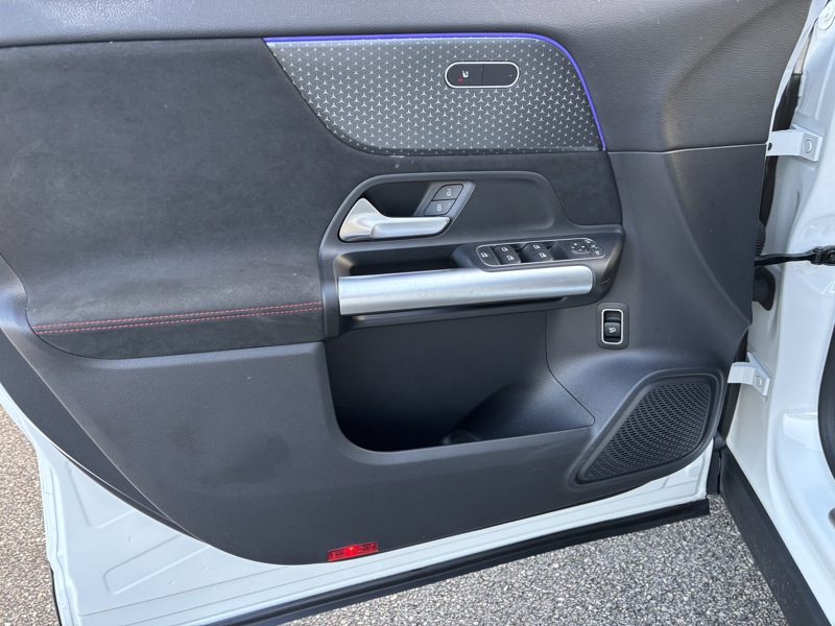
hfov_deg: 67.3
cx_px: 418
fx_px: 627
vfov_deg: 53.1
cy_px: 313
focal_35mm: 26
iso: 125
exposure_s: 1/102
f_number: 1.6
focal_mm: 5.96
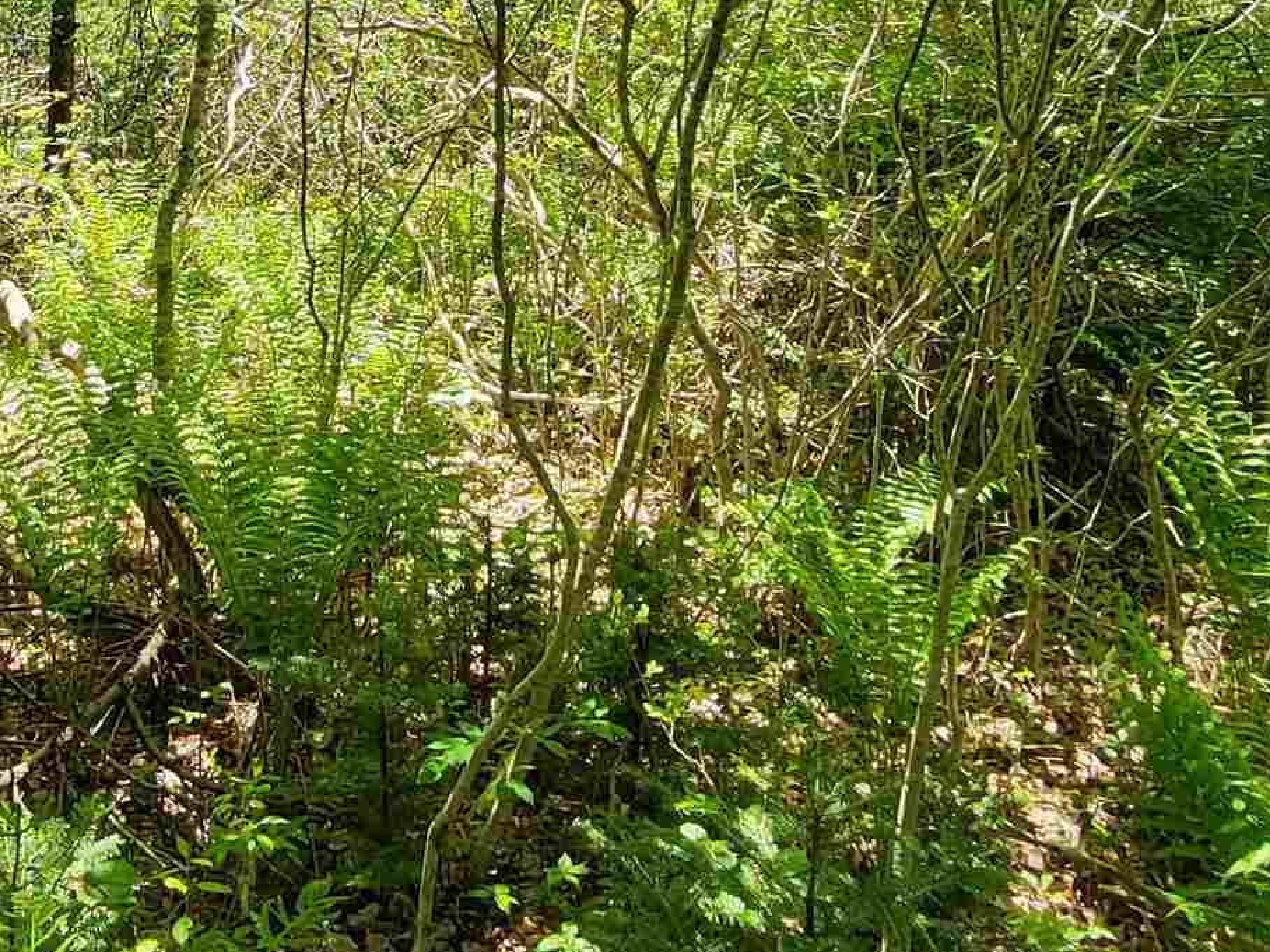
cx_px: 358
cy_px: -11
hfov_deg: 42.0
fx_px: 1614
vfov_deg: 30.4
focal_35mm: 44
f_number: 2.2
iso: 32
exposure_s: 1/236
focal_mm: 1.74
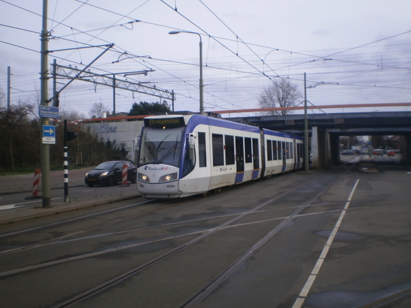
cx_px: 206
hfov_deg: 51.4
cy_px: 154
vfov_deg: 39.7
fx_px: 427
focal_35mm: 36
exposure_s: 1/250
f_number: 4.6
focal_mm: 6.3
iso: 100
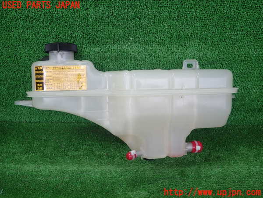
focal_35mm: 30
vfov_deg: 46.8
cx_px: 132
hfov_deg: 60.0
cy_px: 99
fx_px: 228
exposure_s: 1/125
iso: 125
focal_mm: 5.5
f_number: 2.3
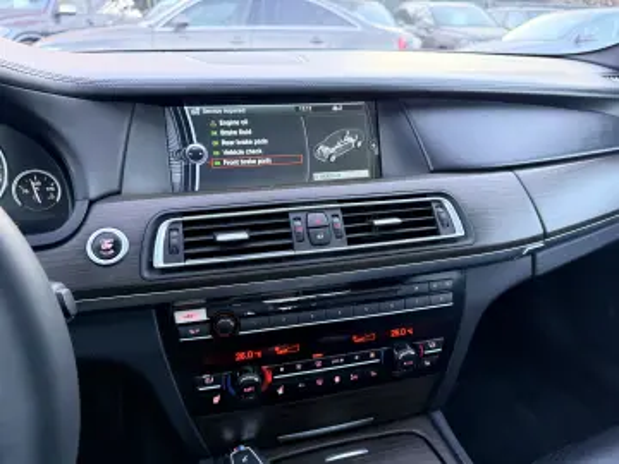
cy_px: 232
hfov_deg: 71.6
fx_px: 429
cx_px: 310
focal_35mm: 24
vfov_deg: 56.8
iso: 320
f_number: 1.78
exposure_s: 1/60
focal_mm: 6.76
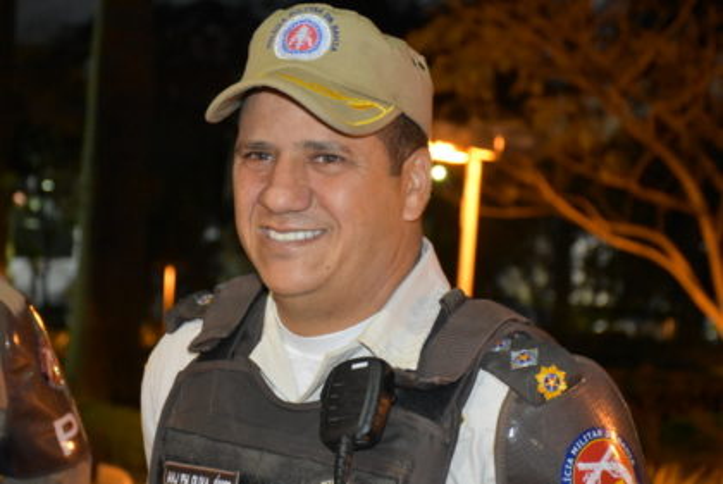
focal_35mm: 84
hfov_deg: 24.2
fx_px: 1689
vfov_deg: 16.3
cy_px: 242
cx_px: 362
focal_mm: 56
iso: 6400
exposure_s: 1/60
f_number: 4.8
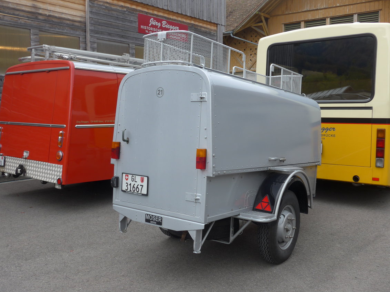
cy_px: 146
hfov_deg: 51.3
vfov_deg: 39.7
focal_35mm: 36
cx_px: 196
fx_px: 406
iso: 80
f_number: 2.5
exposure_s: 1/100
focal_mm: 7
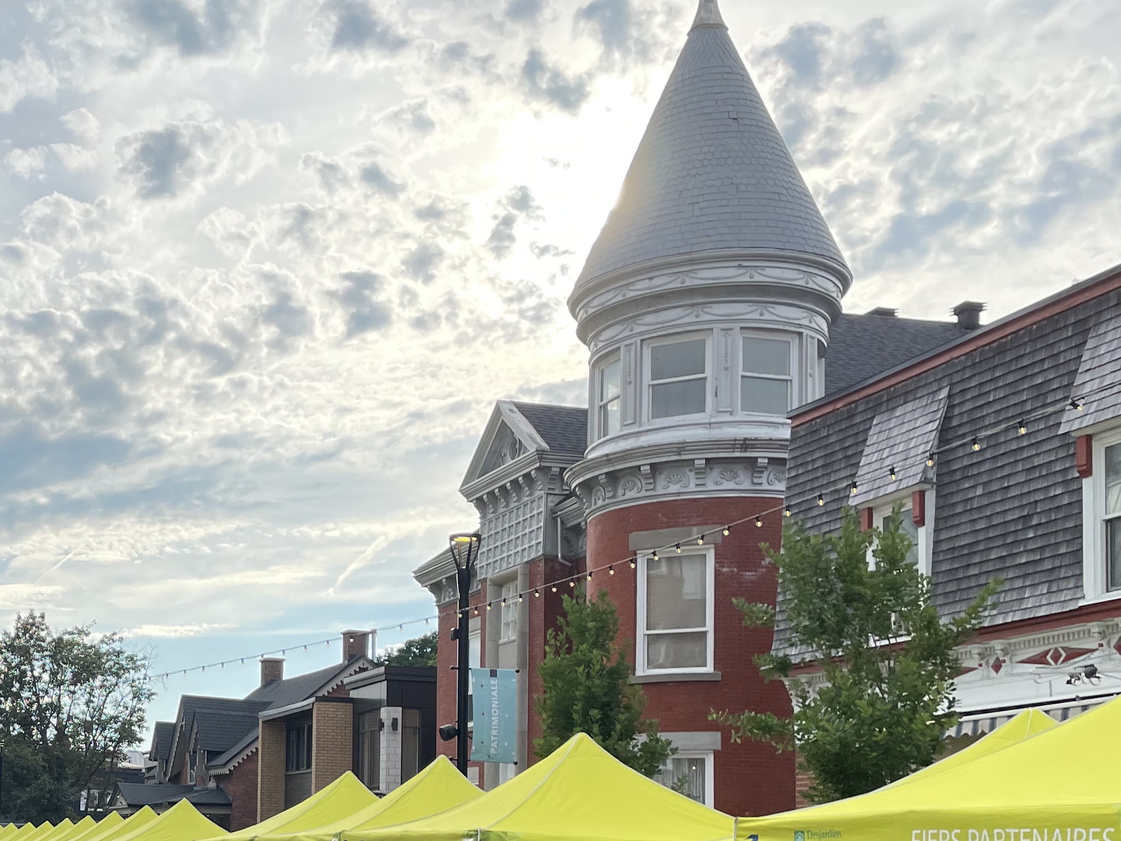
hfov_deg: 33.7
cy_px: 744
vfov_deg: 27.1
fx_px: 1684
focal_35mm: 52
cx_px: 7
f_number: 1.6
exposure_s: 1/2817
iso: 32
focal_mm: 4.2
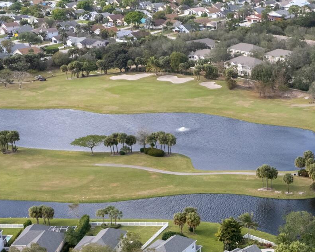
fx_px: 727
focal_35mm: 78
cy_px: 254
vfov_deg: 19.1
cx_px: 304
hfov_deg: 23.6
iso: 100
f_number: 2.8
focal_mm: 8.38
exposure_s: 1/1600
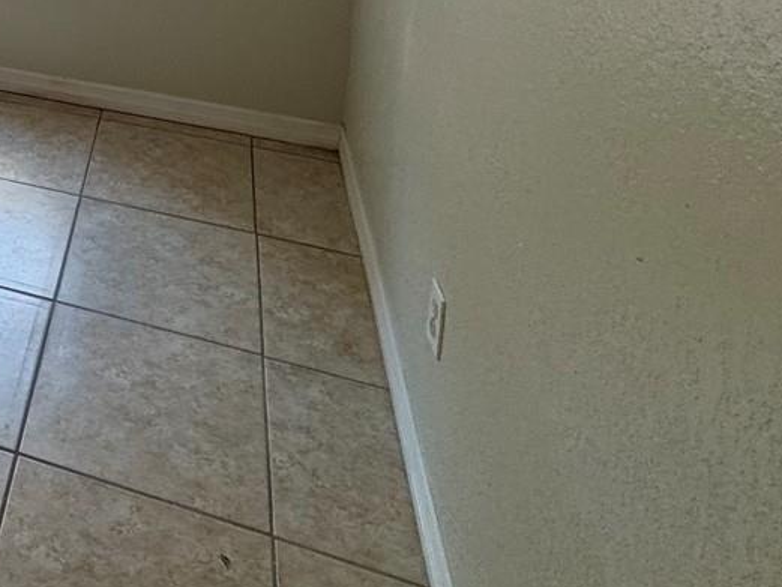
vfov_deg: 26.7
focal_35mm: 43
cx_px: -168
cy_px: -233
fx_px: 972
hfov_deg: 34.5
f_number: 2.2
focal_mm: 2.22
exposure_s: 1/120
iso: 50
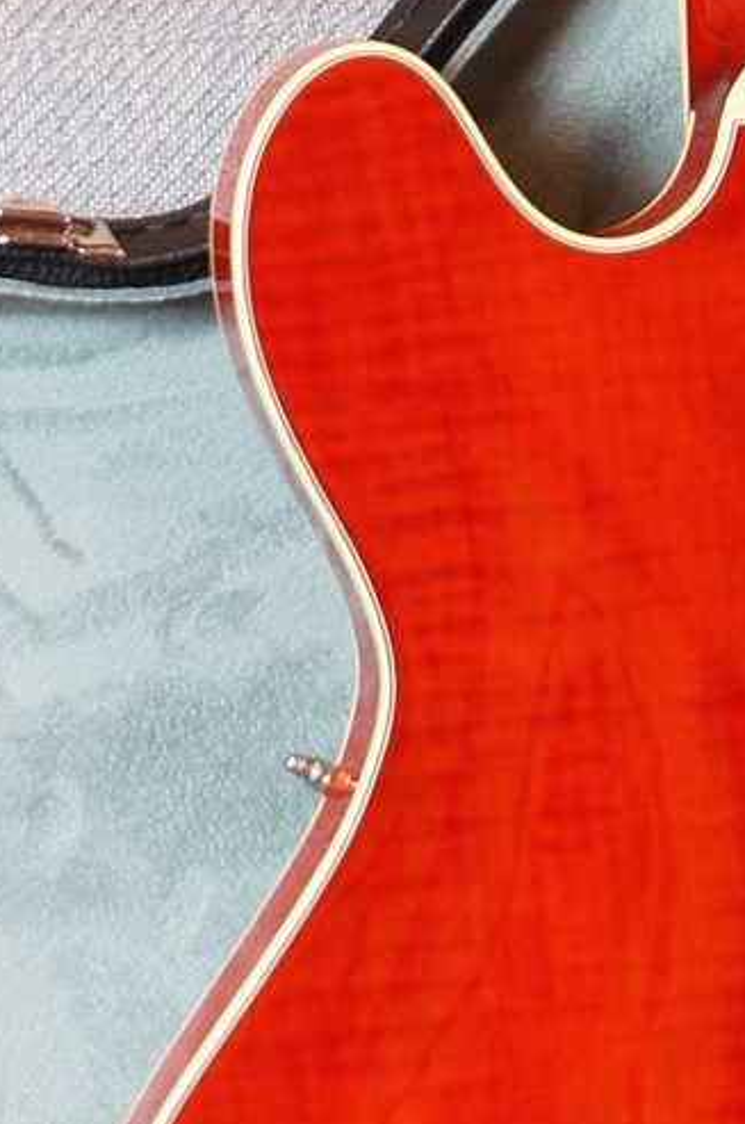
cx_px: 841
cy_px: -46
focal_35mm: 313
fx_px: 9760
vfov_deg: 6.6
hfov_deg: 4.4
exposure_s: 1/6
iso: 100
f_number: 4.5
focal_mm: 45
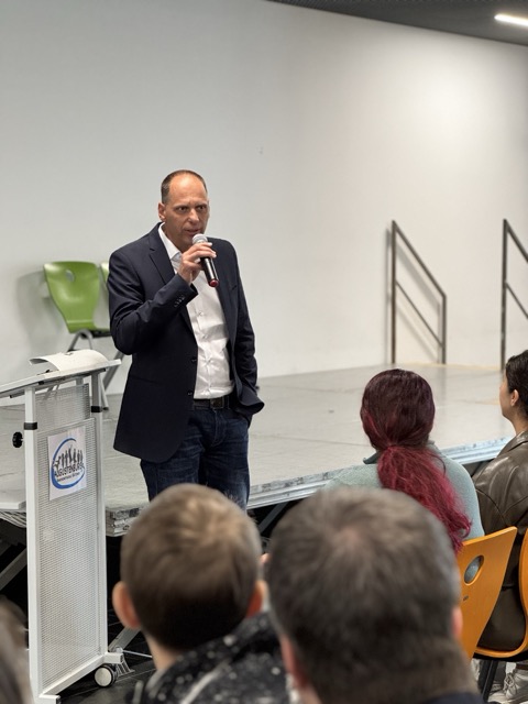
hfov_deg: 19.1
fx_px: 1566
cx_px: 264
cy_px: 352
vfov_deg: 25.3
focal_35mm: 77
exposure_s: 1/50
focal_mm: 9
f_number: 2.8
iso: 320
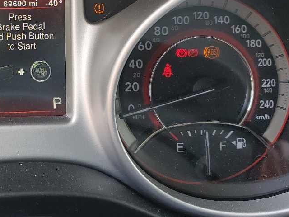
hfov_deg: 28.3
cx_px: 12
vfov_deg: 22.1
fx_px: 543
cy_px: 21
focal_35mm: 65
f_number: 1.5
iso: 50
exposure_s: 1/182
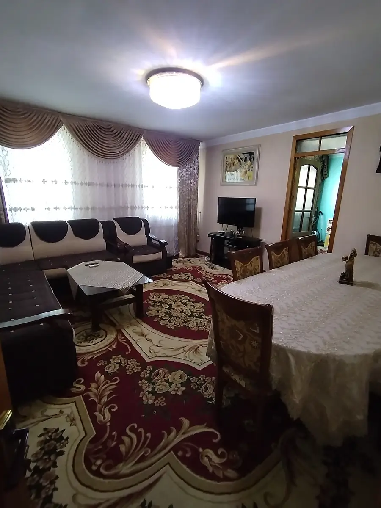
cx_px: 190
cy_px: 254
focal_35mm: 17
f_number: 2.2
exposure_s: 1/33.3
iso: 413
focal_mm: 1.42
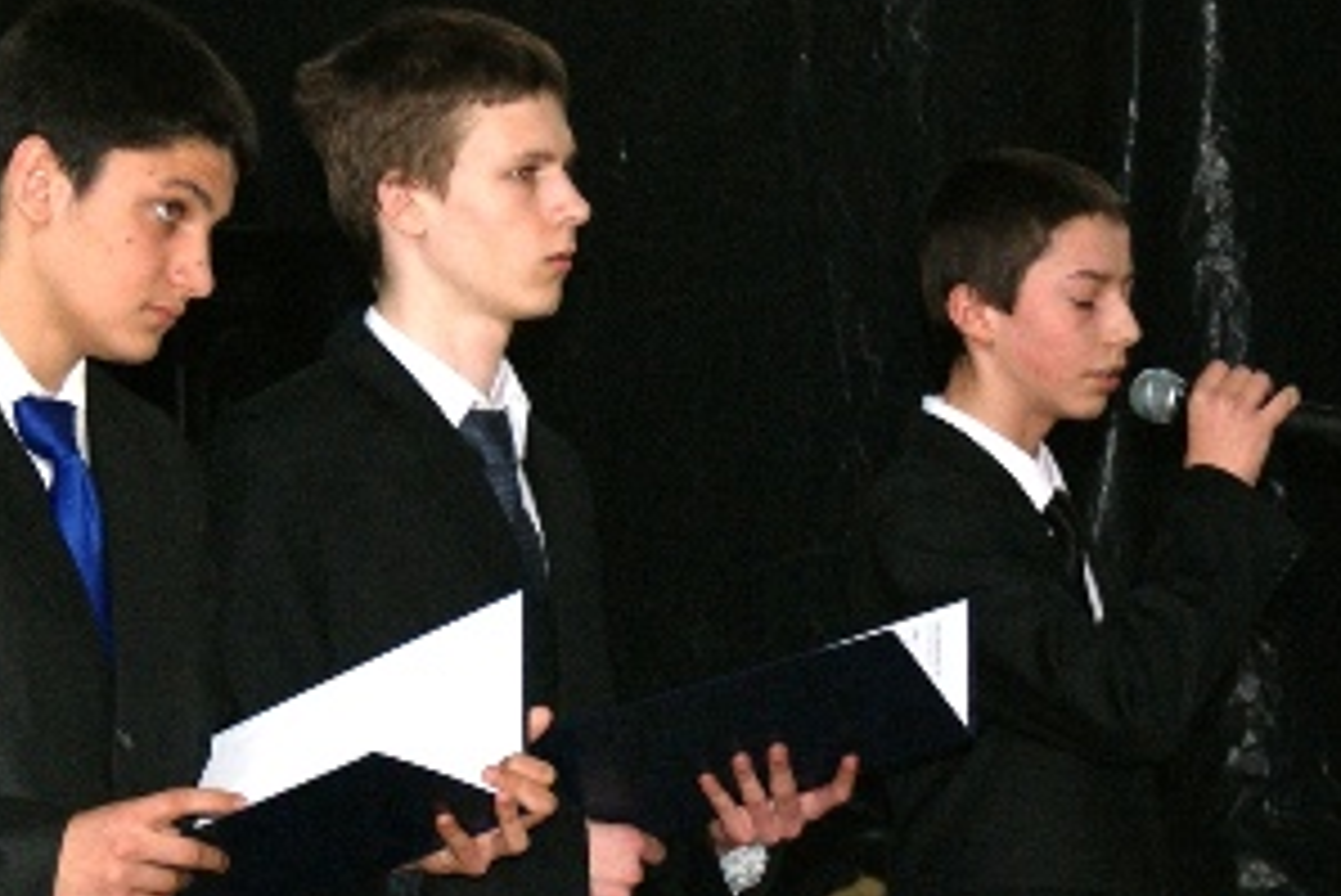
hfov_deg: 11.6
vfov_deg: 7.8
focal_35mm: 177
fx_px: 6599
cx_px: 446
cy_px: 412
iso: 400
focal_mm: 55
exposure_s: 1/80
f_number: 5.6
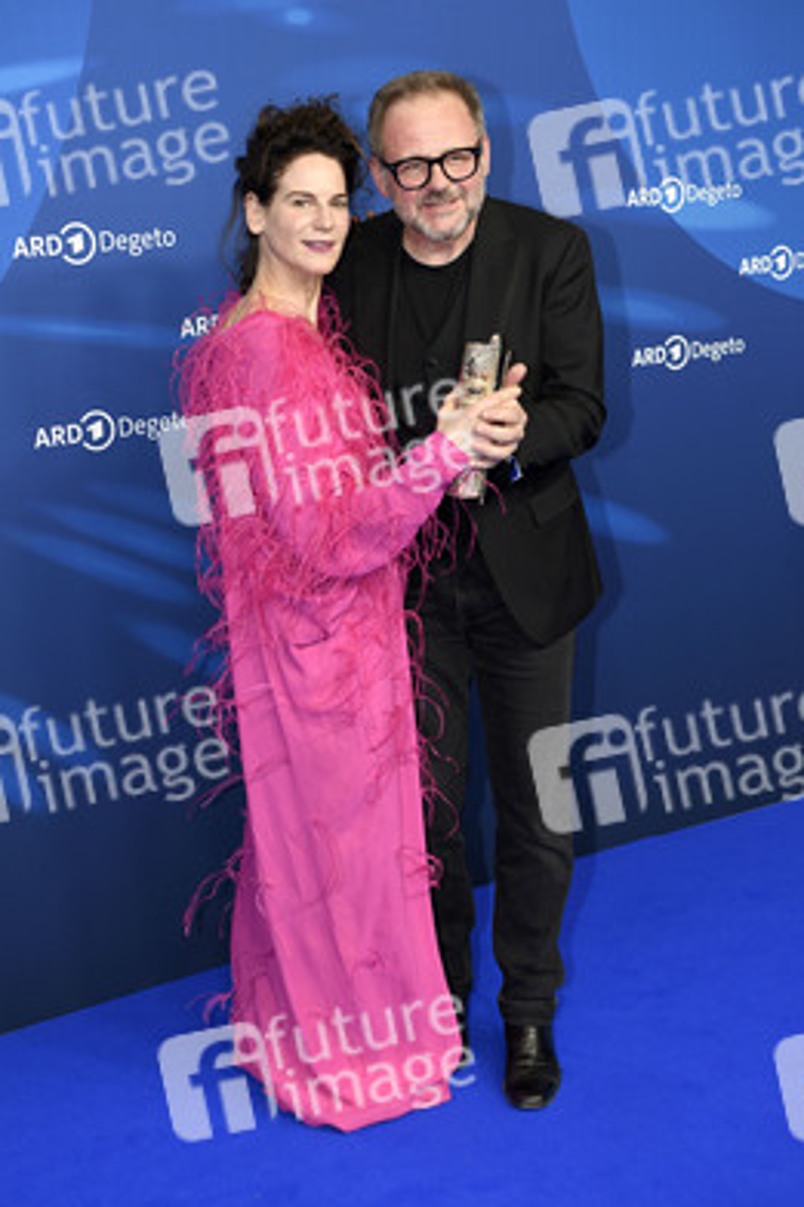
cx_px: 407
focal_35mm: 51
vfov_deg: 38.9
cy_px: 607
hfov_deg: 26.5
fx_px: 1710
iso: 800
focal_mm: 50
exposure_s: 1/250
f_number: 4
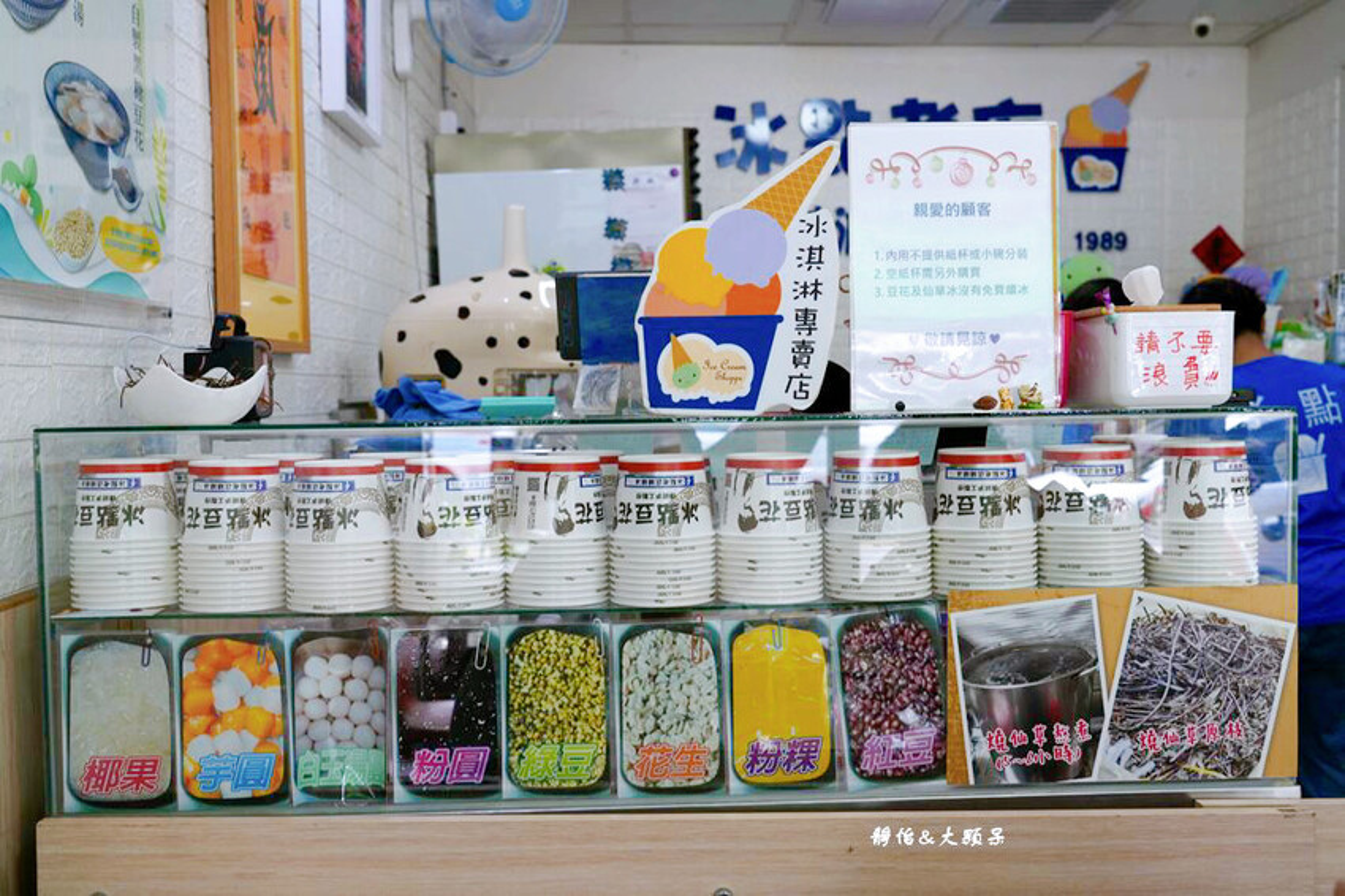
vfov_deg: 39.9
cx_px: 672
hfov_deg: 57.2
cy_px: 448
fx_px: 1232
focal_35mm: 33
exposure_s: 1/60
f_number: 5
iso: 320
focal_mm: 33
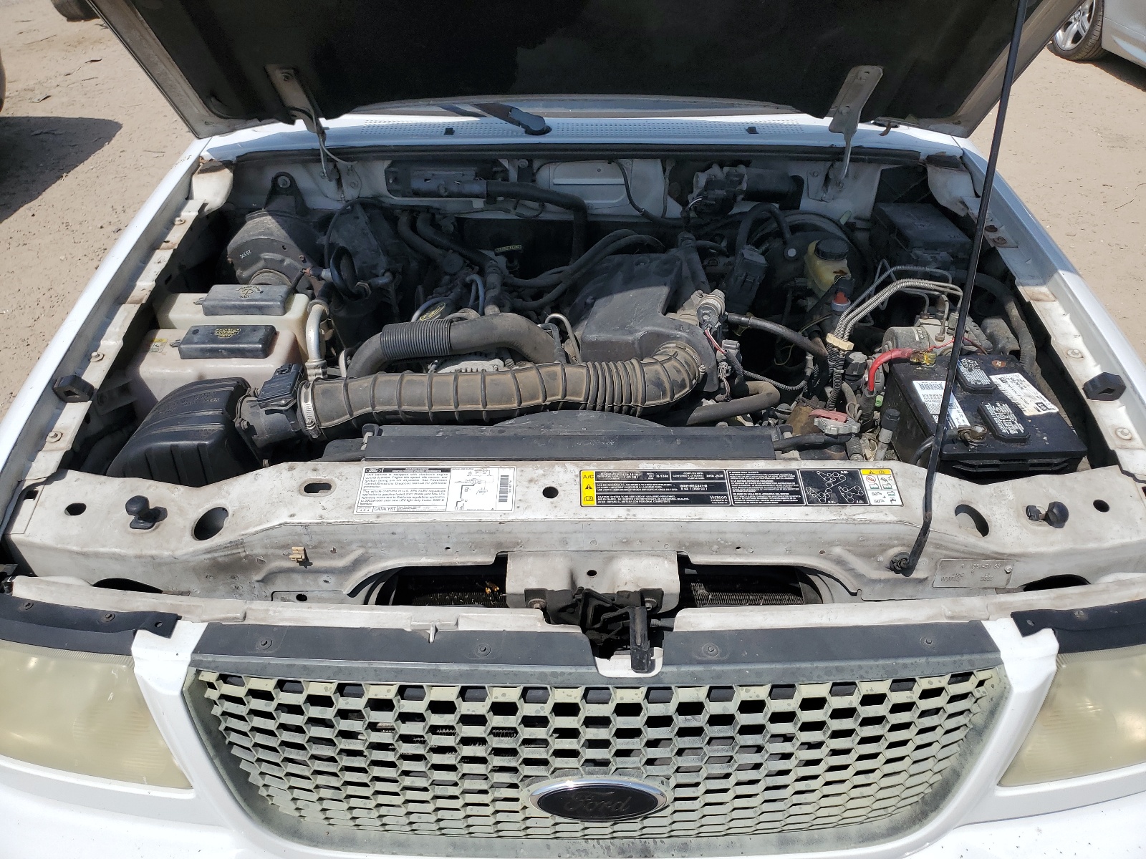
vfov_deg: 53.1
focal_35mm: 26
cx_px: 573
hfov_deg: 67.3
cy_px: 430
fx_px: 861
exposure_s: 1/5000
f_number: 1.5
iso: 50
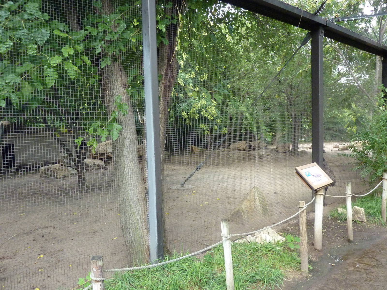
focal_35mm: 25
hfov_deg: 69.4
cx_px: 194
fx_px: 279
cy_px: 145
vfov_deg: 54.9
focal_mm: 4.1
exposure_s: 1/250
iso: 400
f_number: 3.3
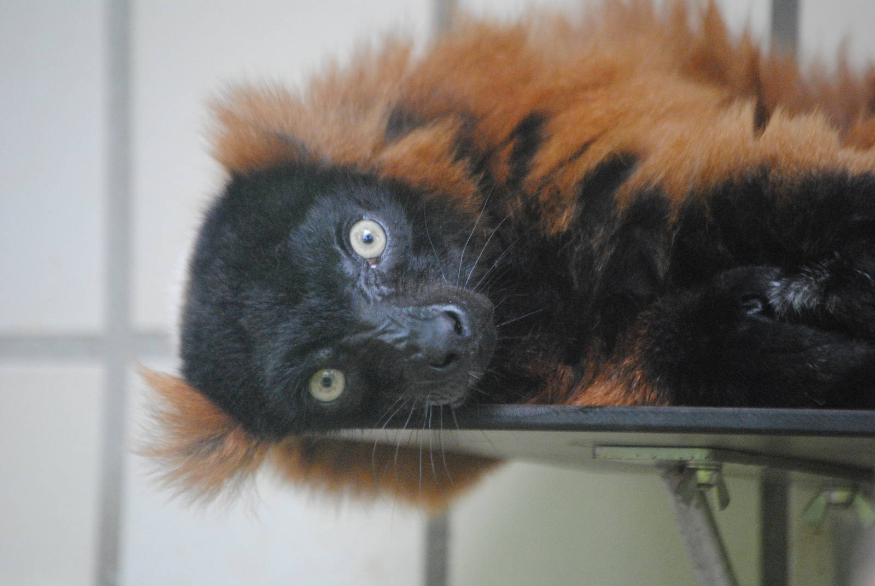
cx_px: 438
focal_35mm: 278
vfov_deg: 5.0
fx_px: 6753
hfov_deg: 7.4
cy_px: 293
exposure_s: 1/160
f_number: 5.6
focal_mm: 185
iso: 1600
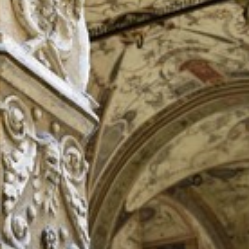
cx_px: 74
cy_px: 13
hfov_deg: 13.5
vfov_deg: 13.4
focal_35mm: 129
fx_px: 1050
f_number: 6.3
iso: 800
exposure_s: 1/25
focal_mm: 50
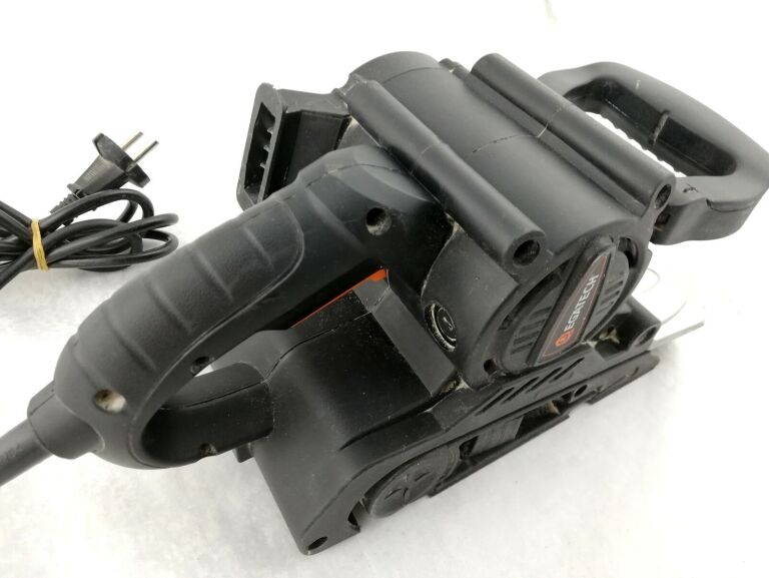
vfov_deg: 51.4
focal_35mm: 27
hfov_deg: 65.3
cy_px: 289
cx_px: 384
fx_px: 600
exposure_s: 1/33.3
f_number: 2.2
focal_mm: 3.81
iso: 250
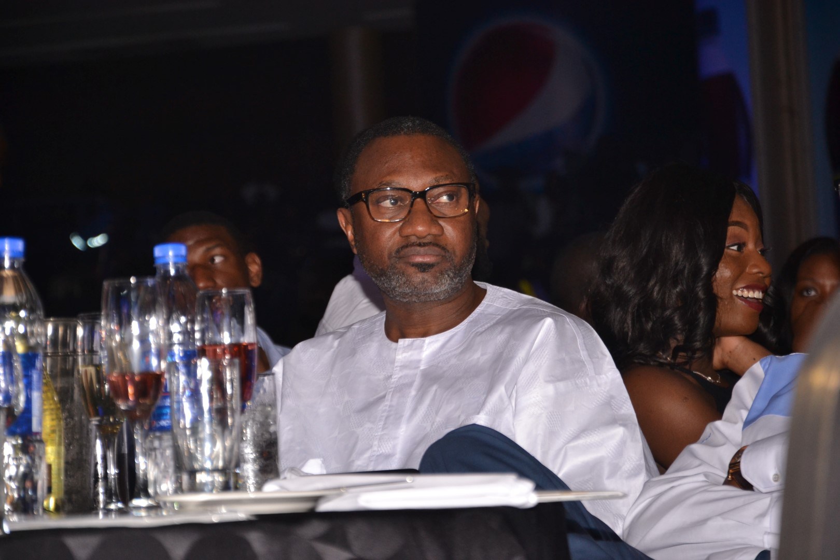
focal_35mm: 158
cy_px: 280
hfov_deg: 13.0
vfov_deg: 8.7
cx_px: 420
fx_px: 3675
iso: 800
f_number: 5.6
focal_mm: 105
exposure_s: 1/80
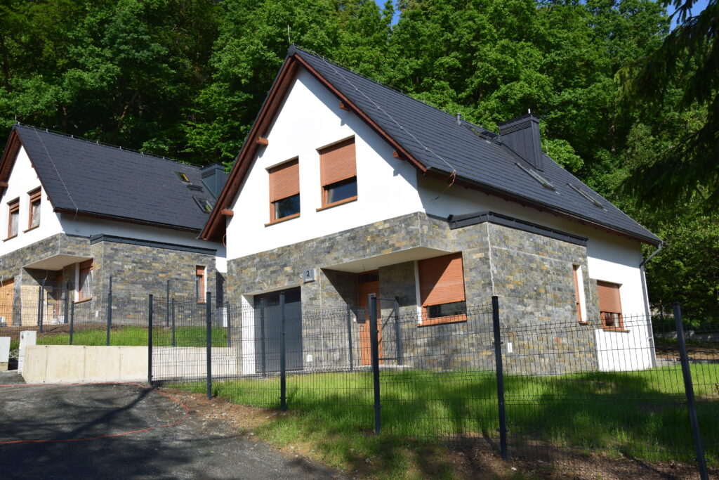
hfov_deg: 53.1
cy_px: 240
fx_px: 719
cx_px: 360
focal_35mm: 36
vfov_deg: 36.9
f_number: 11
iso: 400
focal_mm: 24
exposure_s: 1/500
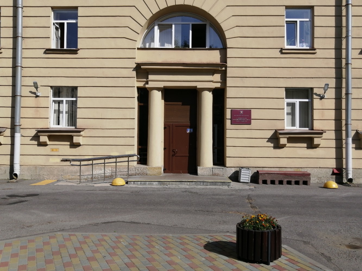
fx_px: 324
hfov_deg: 58.3
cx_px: 181
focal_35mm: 31
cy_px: 136
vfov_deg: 45.4
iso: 50
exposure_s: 1/2500
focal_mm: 3.88
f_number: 1.8
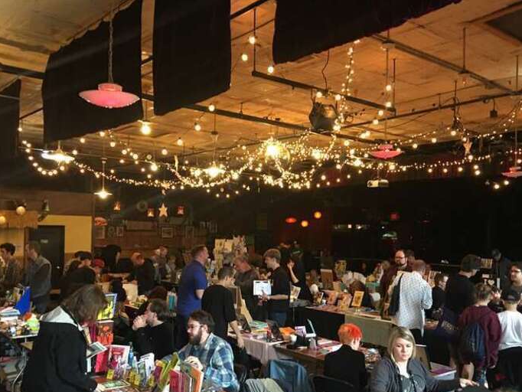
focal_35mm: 34
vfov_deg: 41.7
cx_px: 267
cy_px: 229
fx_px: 513
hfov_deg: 53.9
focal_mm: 4.15
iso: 100
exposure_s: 1/10
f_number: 2.2
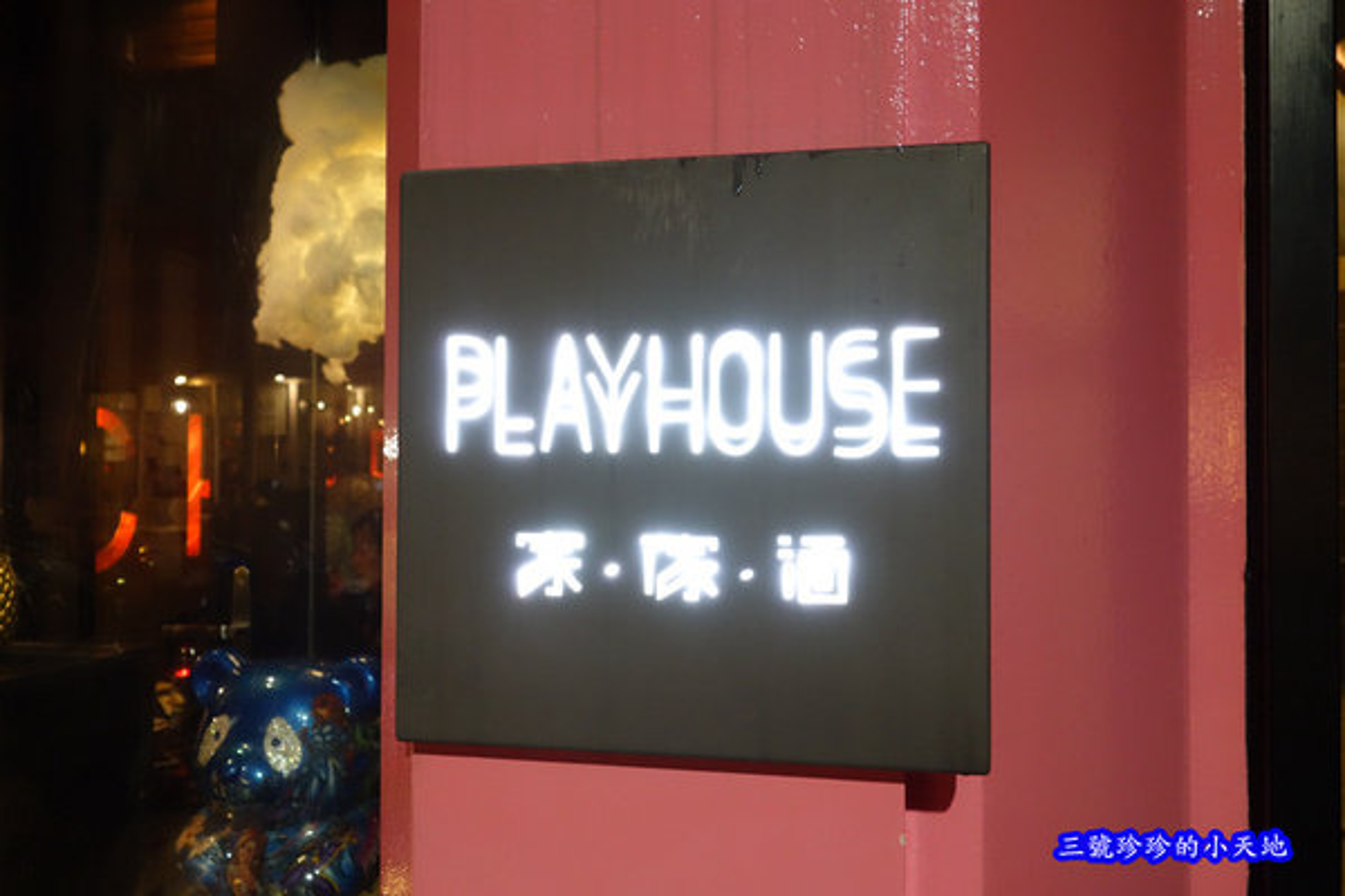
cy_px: 448
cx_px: 672
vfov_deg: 46.4
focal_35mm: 28
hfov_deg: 65.5
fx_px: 1046
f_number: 4
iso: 800
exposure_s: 1/10
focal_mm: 10.4
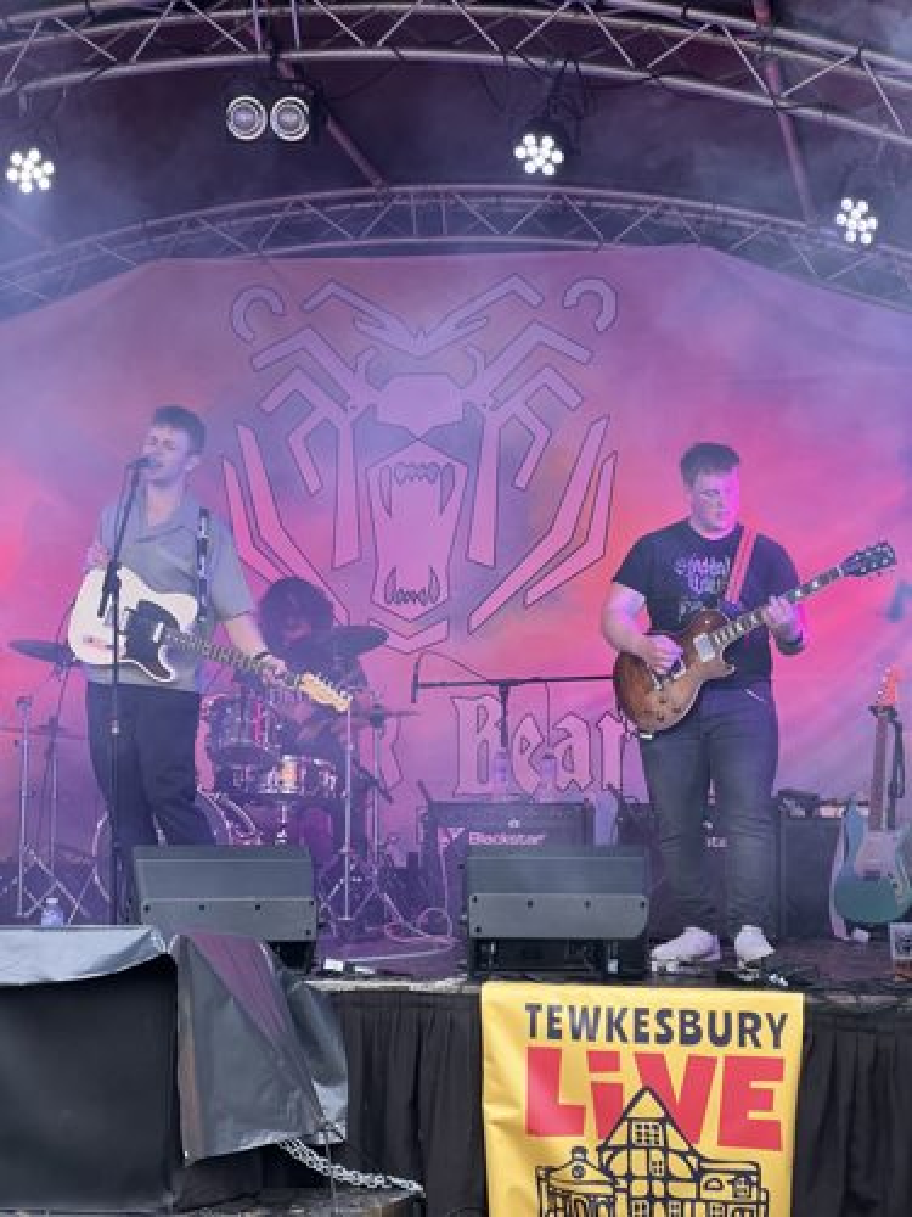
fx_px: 2705
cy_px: 608
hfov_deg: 19.1
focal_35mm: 77
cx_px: 456
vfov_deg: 25.3
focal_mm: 9
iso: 160
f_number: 2.8
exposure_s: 1/99
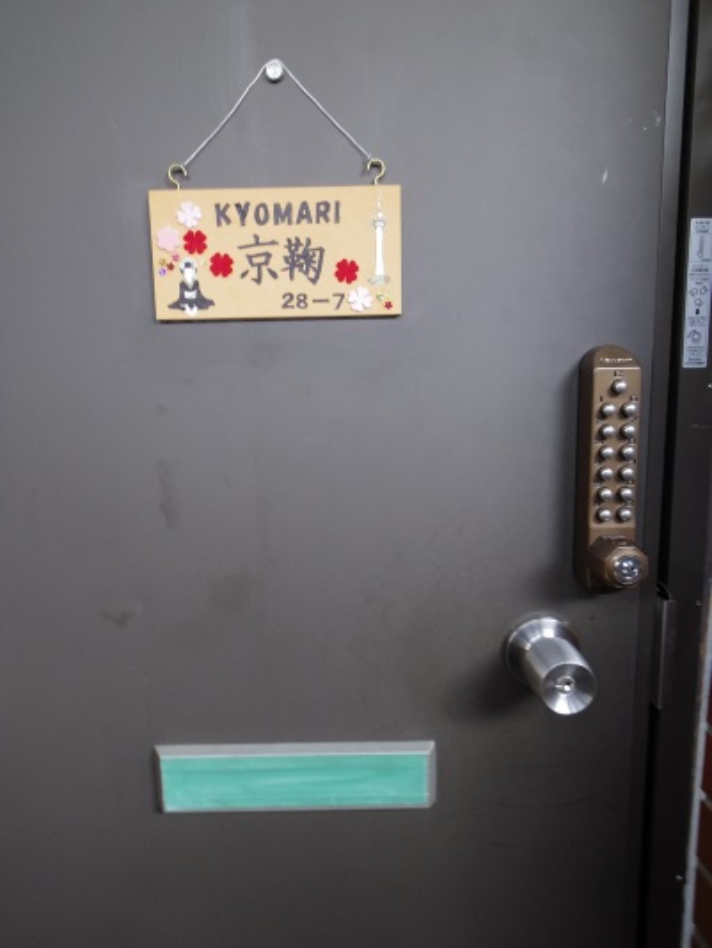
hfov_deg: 63.5
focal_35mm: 21
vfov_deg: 79.0
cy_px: 474
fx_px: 575
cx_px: 356
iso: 500
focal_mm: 4.6
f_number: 3.7
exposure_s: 1/40
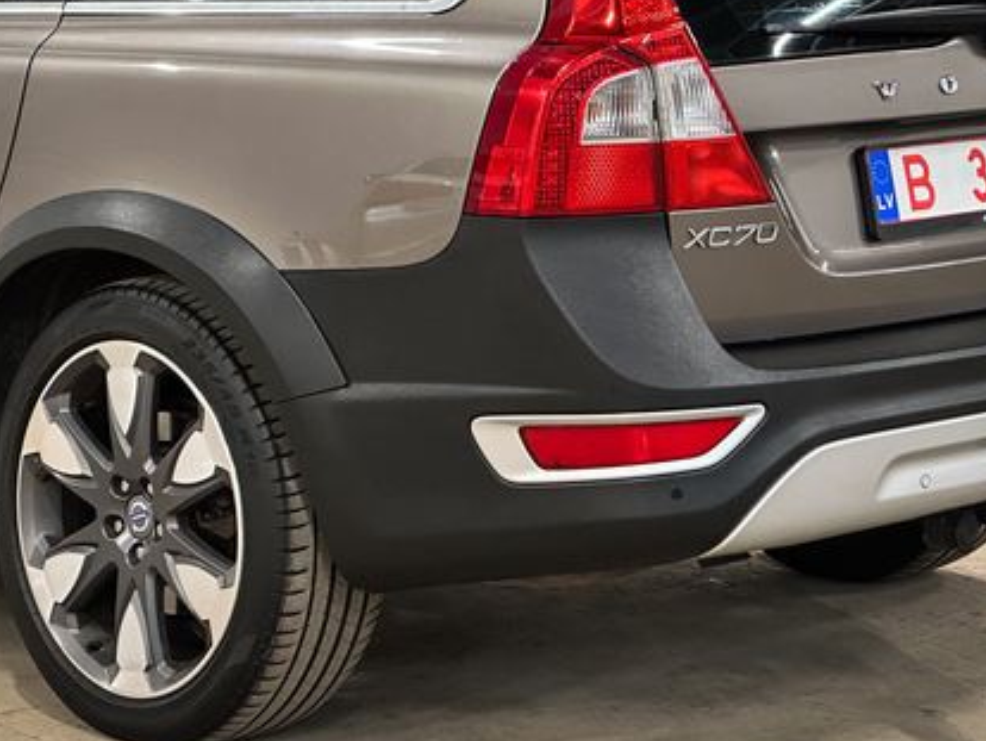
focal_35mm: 121
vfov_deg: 12.2
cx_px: 569
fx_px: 3449
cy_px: 203
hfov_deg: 16.3
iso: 640
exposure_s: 1/35
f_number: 2.8
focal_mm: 9
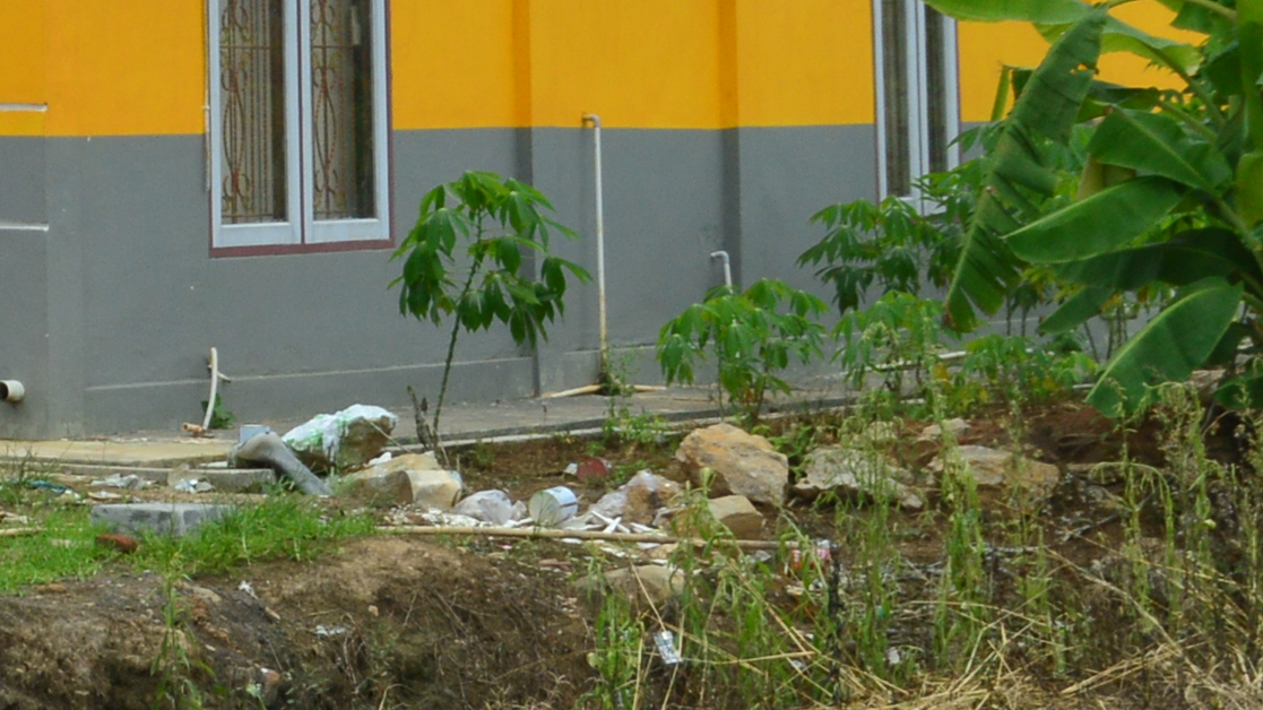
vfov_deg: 5.9
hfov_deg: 10.1
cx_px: -955
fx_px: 6798
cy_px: -503
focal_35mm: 203
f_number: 13
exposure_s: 1/250
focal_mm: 32
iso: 200
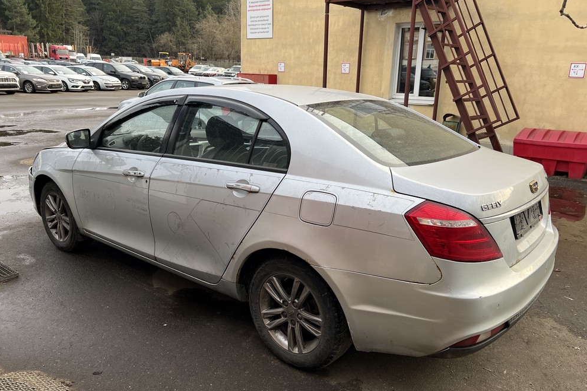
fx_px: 456
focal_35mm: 28
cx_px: 302
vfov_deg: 46.4
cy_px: 202
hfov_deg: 65.5
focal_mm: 5.7
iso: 50
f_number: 1.5
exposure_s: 1/591
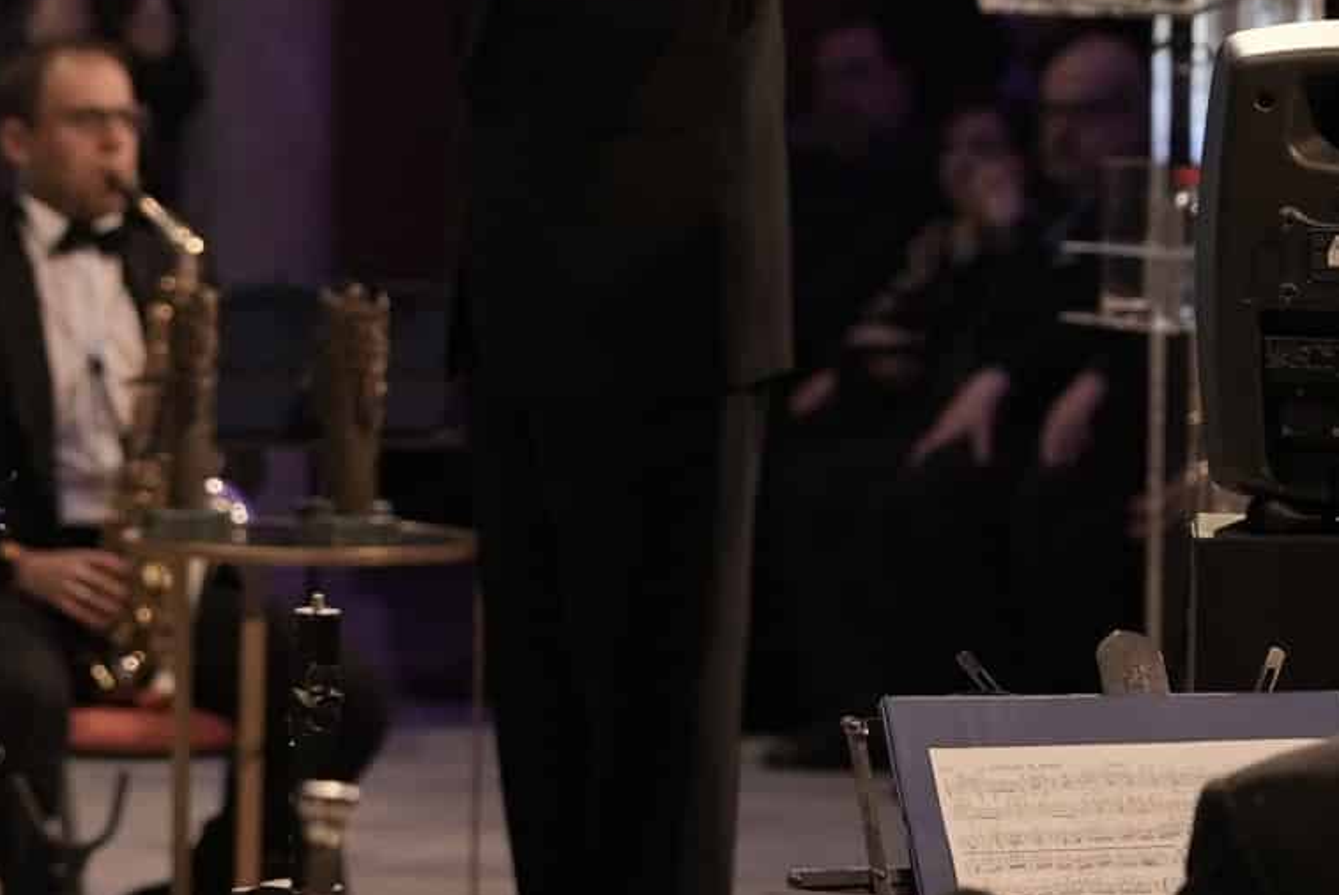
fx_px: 7295
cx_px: 423
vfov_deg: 7.0
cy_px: -106
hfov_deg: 10.5
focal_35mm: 196
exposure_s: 1/200
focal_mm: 70
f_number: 2.8
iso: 1600
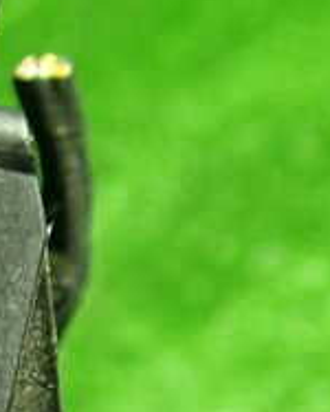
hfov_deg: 14.4
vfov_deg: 19.7
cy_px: 425
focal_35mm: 94
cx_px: -268
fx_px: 1146
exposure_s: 1/30
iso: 500
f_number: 2.3
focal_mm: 5.4
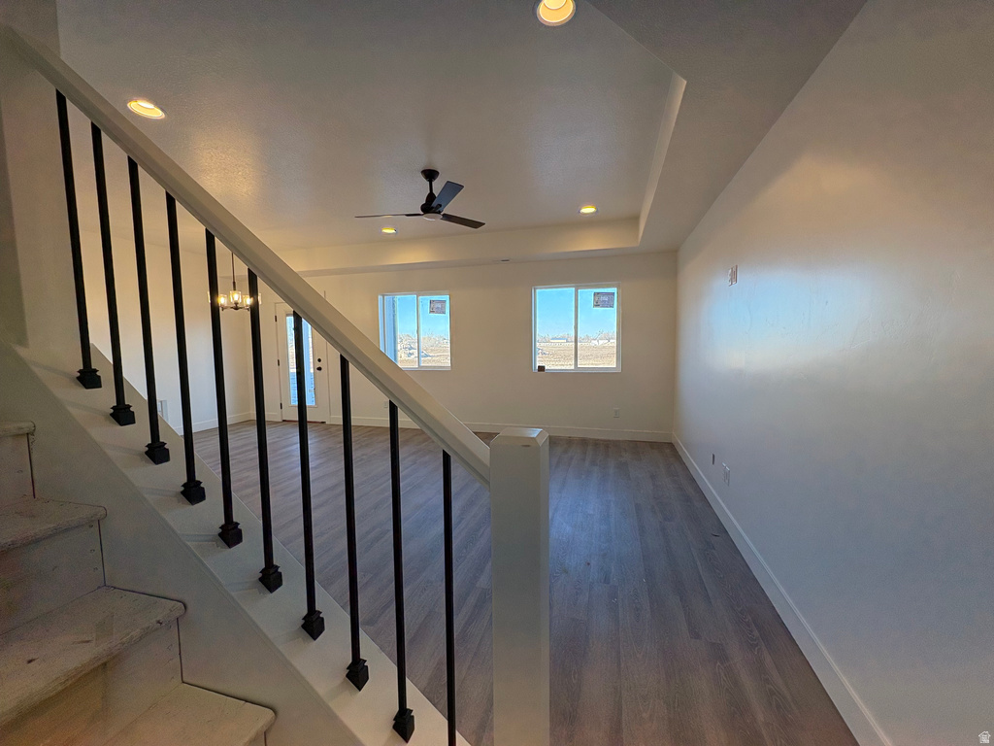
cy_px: 373
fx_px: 402
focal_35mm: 14
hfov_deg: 102.1
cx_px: 497
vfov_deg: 85.7
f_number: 2.2
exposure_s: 1/126
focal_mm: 2.22
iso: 80
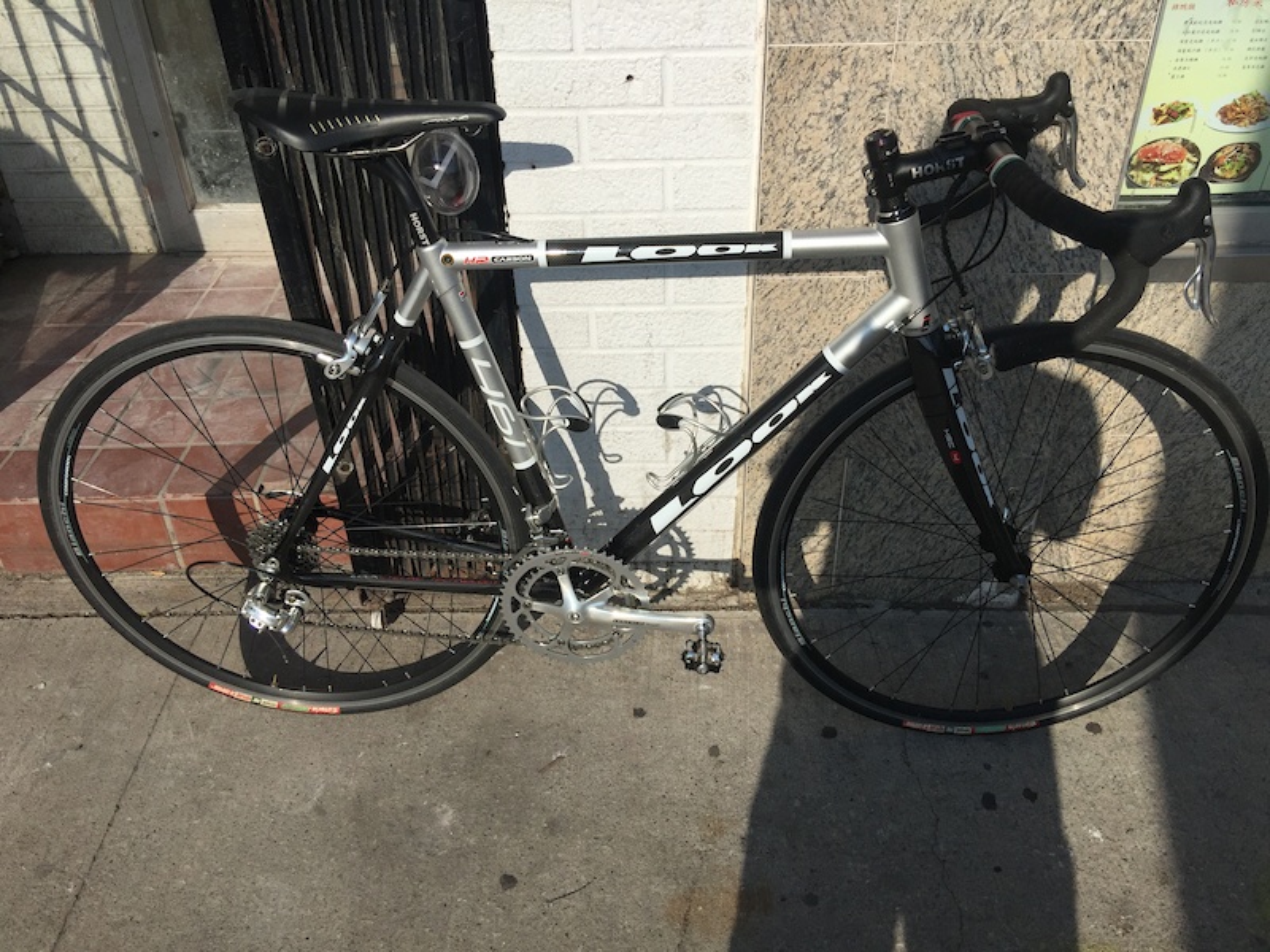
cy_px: 476
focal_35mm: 29
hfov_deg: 61.7
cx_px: 635
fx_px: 1064
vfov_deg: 48.2
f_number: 2.2
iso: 32
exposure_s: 1/3968
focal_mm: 4.15
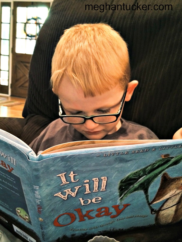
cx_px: 91
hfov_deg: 46.8
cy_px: 121
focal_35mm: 30
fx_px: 210
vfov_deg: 60.0
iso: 320
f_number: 2.2
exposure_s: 1/15
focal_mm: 4.12
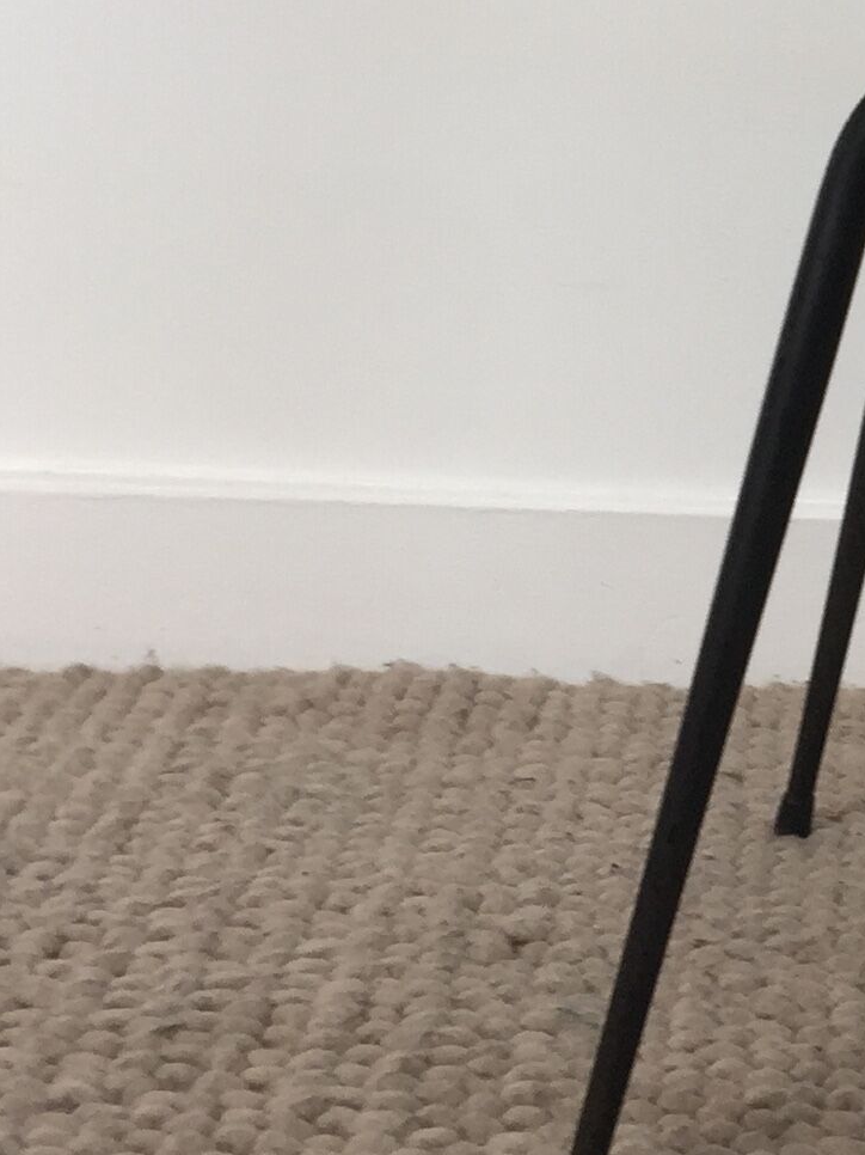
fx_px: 3267
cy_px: -41
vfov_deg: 19.4
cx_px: 1250
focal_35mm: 98
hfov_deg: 14.2
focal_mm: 4.15
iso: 40
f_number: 2.2
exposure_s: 1/100
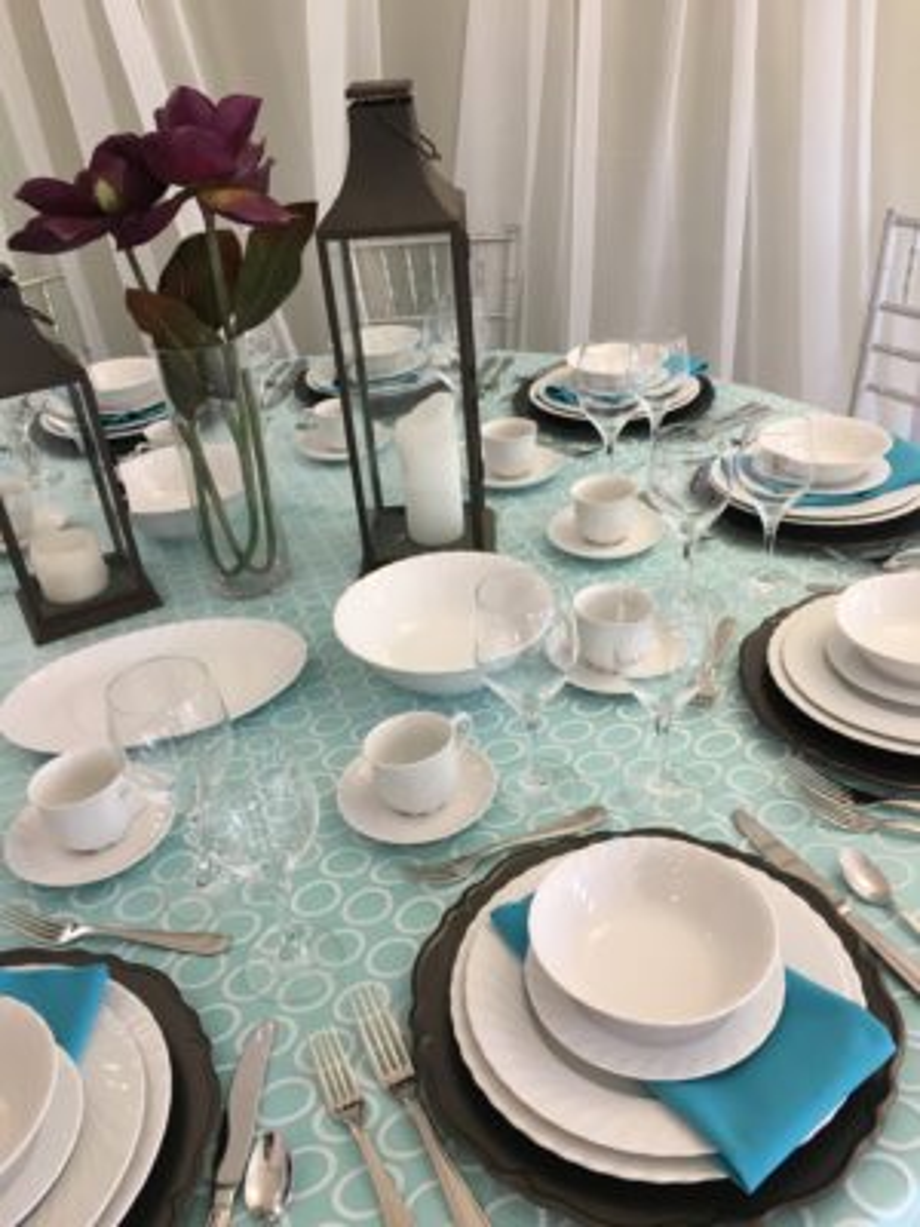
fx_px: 1028
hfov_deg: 48.2
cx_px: 460
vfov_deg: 61.7
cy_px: 614
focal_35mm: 29
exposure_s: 1/30
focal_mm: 4.15
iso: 64
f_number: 2.2
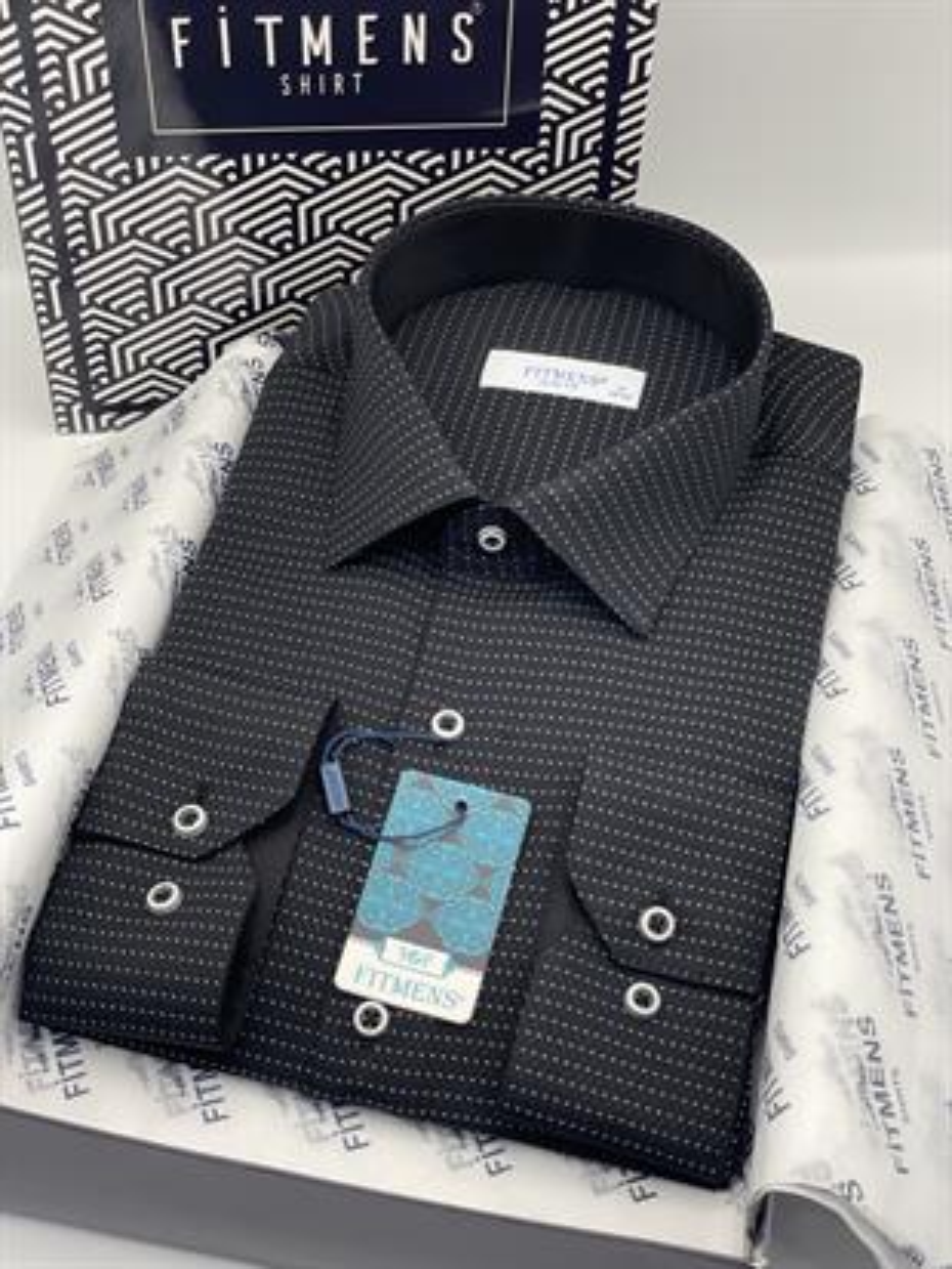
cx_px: 476
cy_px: 634
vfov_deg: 36.8
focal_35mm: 52
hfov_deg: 28.0
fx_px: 1906
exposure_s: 1/122
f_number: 2
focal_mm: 6
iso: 25
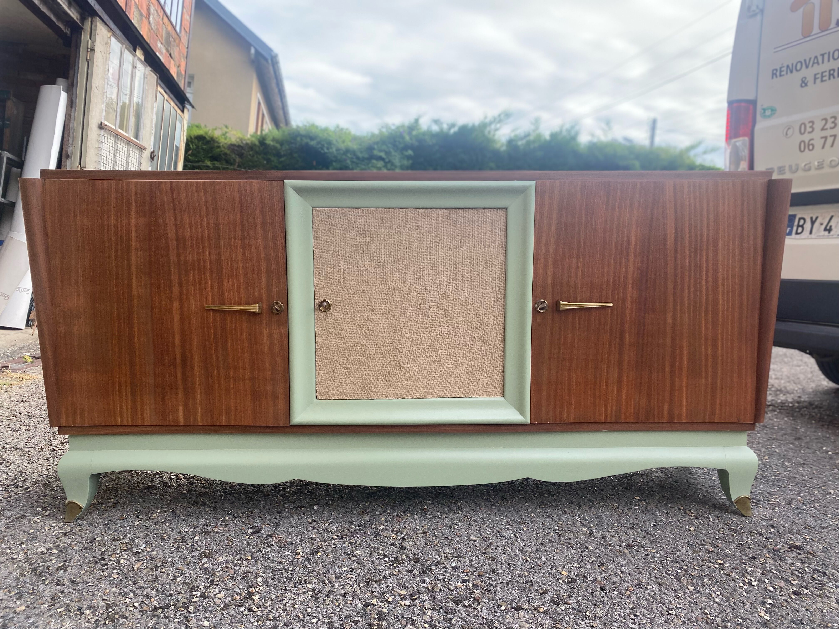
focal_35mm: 26
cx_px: 420
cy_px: 314
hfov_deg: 67.3
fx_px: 630
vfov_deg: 53.1
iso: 32
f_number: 1.8
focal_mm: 4.25
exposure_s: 1/623
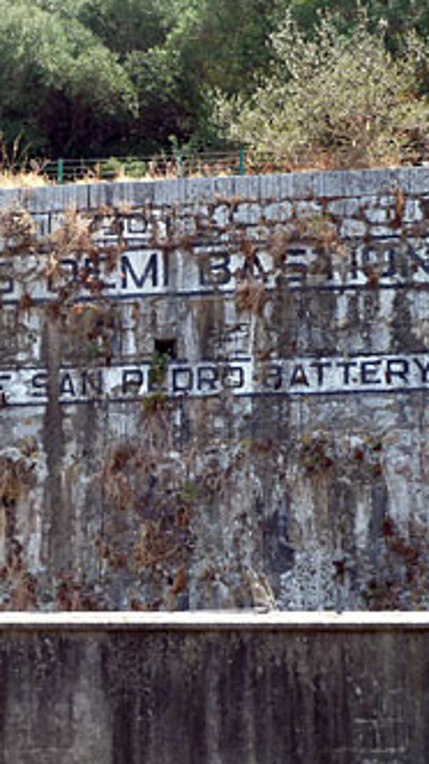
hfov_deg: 13.8
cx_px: 83
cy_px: 293
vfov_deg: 24.4
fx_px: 1761
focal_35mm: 87
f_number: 4
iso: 80
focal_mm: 7.3
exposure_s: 1/100
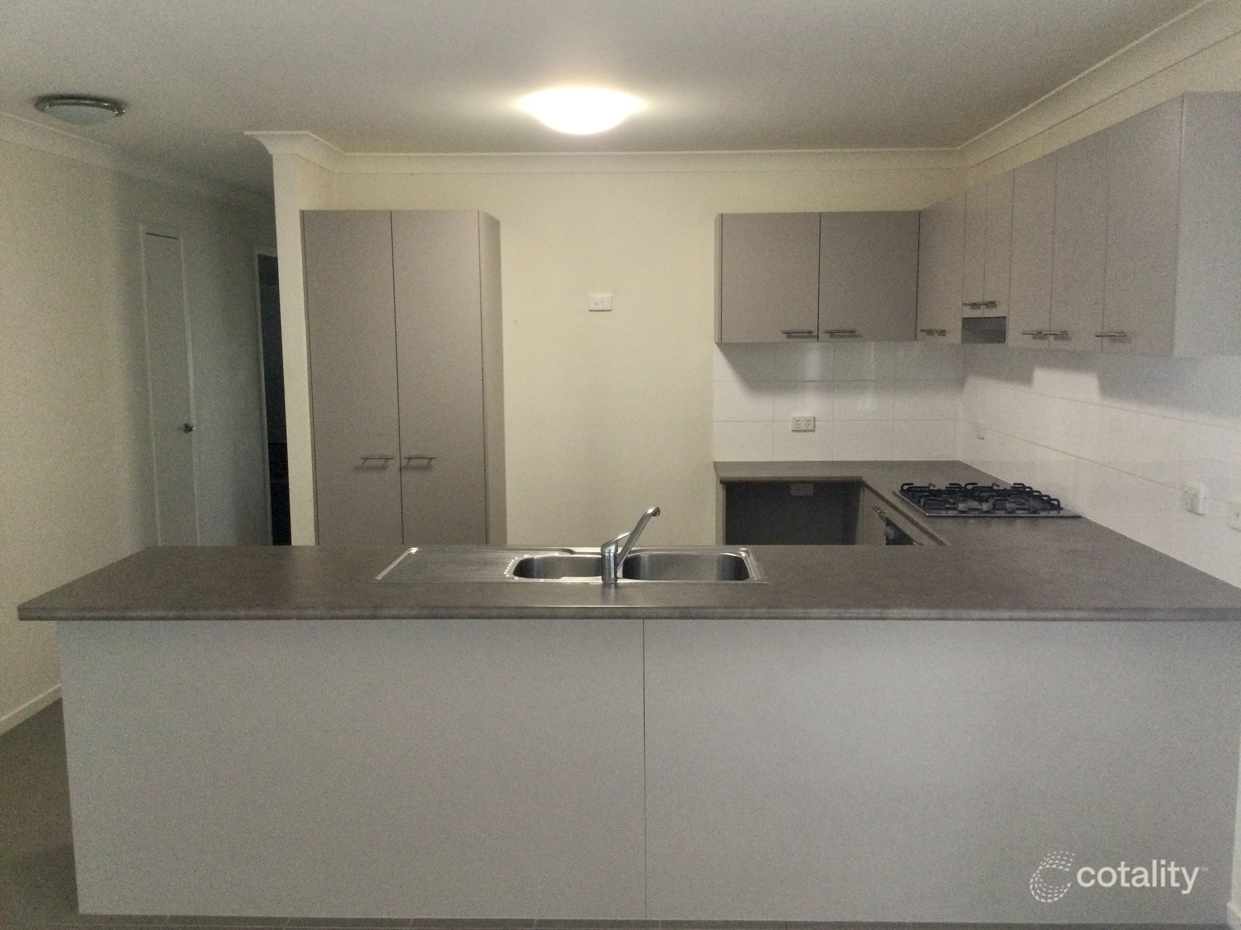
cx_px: 620
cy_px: 465
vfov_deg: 45.4
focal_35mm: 31
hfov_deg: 58.4
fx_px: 1111
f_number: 2.4
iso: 125
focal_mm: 3.3
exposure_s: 1/33
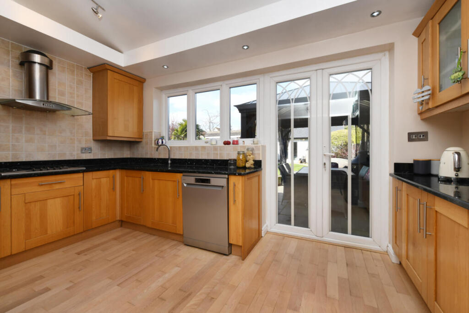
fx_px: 195
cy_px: 156
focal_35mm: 15
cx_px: 234
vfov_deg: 77.3
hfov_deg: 100.4
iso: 400
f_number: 10
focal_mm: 15
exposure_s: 1/250
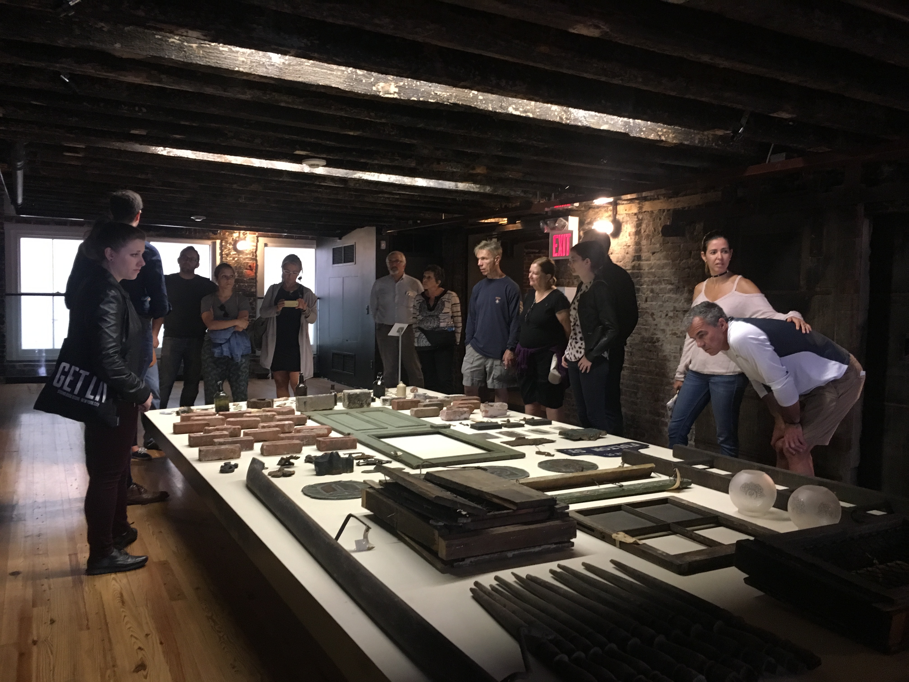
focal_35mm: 29
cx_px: 454
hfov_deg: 61.7
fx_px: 762
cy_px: 341
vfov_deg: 48.2
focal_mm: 4.15
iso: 200
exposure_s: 1/17
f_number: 2.2
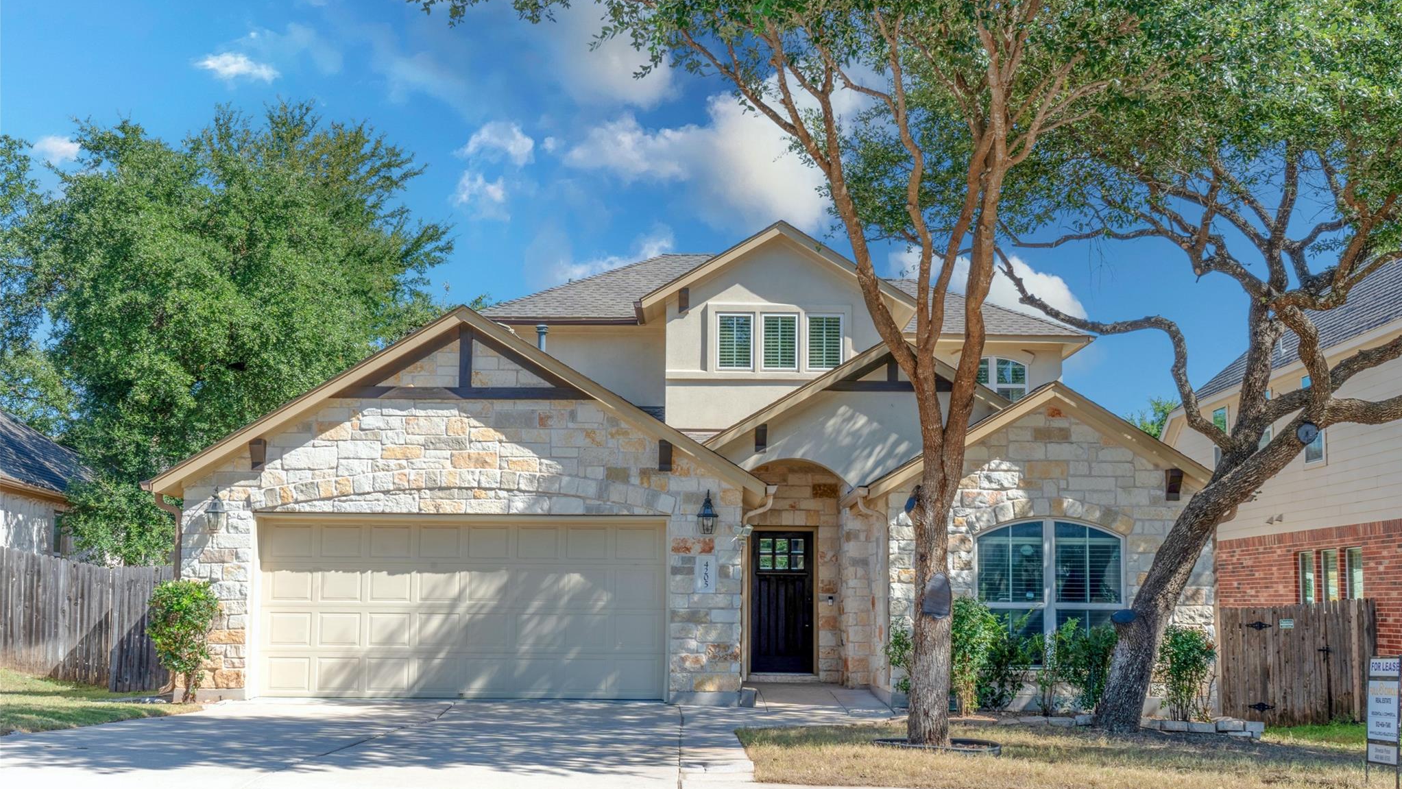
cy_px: 421
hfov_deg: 47.4
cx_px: 701
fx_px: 1599
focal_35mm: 43
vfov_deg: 27.7
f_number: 16
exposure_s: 1/320
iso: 100
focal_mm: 41
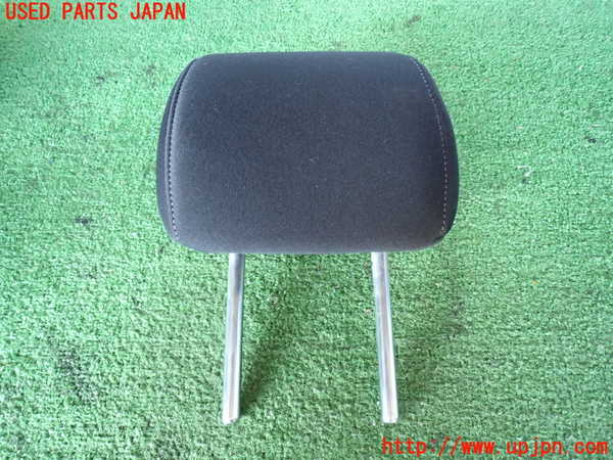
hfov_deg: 69.4
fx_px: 443
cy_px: 230
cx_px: 306
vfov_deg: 54.9
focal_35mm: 25
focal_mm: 4.5
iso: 400
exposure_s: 1/30
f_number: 2
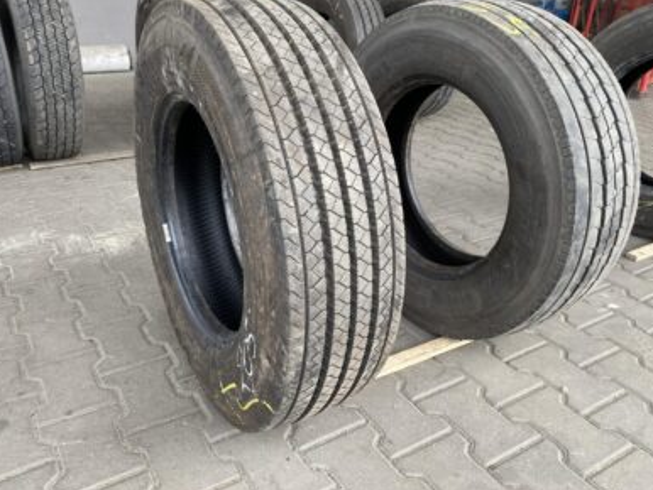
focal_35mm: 29
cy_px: 229
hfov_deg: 61.5
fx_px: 547
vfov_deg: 48.2
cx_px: 298
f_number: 1.8
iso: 32
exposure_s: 1/122
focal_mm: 4.25
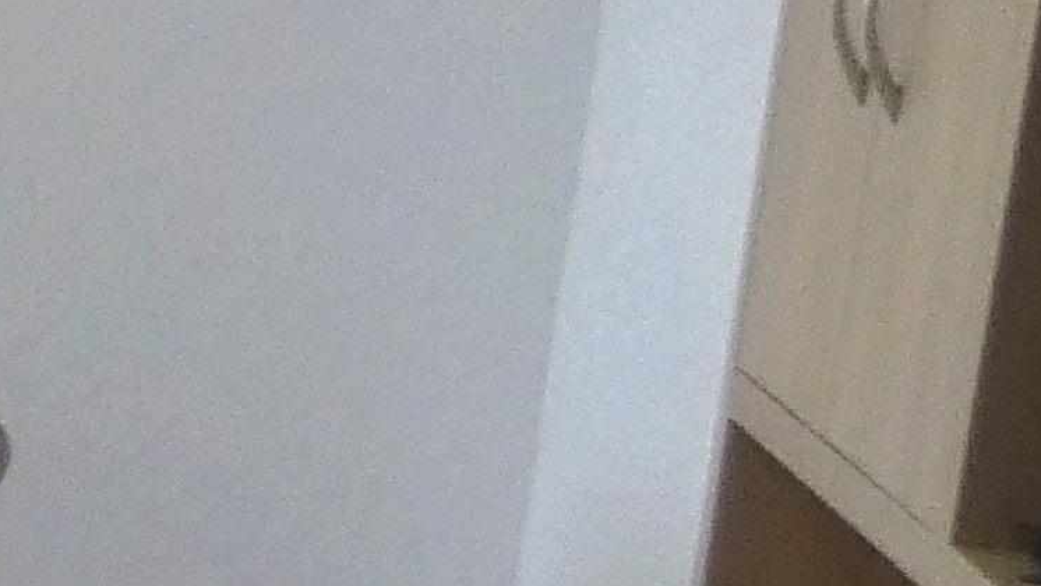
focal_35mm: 143
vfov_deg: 8.5
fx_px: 3948
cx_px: -1935
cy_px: 437
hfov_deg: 10.9
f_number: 2.8
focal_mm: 3.6
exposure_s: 1/60
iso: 200
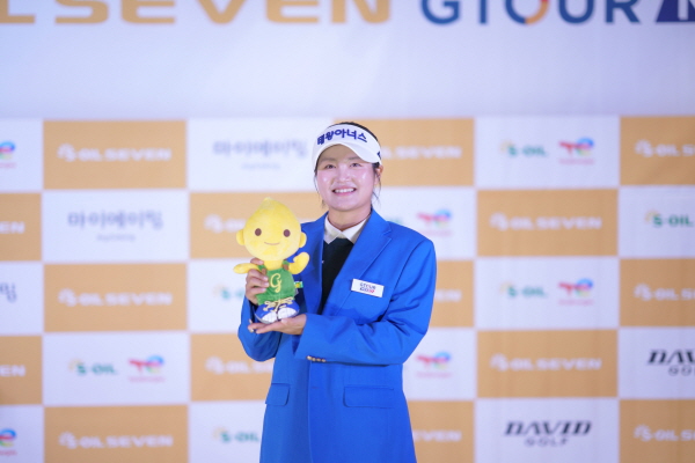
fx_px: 1641
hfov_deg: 23.9
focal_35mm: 85
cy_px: 232
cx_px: 348
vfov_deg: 16.1
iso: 100
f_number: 1.4
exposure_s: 1/320
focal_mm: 85
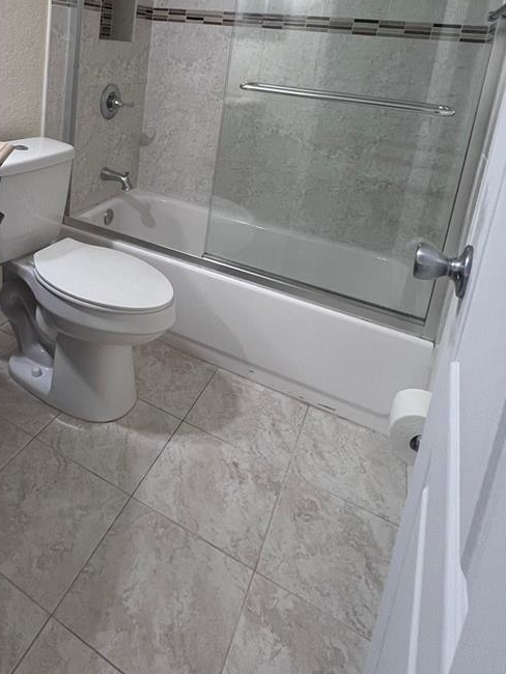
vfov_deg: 66.1
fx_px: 467
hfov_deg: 54.2
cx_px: 125
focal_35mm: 24
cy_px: 150
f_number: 1.8
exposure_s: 1/120
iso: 160
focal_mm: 1.57
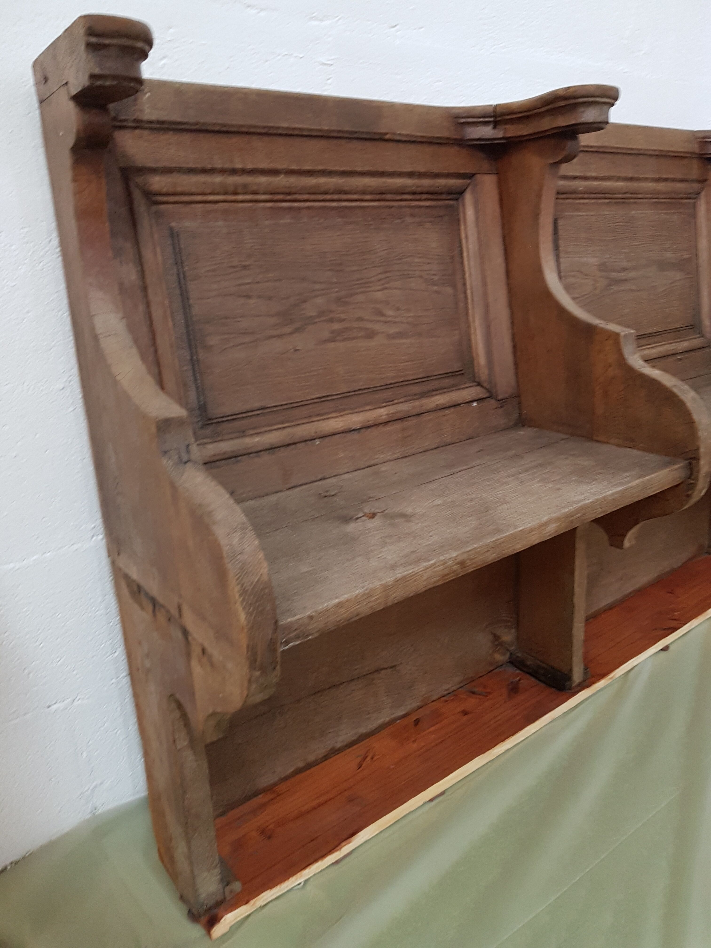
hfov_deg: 53.1
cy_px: 474
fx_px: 712
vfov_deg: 67.3
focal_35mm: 26
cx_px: 356
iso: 250
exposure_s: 1/10
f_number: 1.7
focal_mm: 4.2
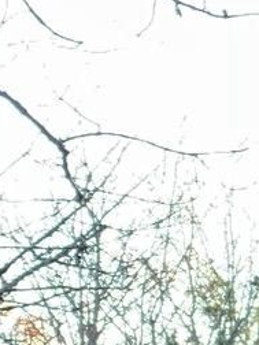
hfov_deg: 6.3
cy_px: 507
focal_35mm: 208
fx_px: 2075
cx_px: 907
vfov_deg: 9.3
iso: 50
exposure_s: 1/121
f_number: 1.8
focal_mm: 4.25
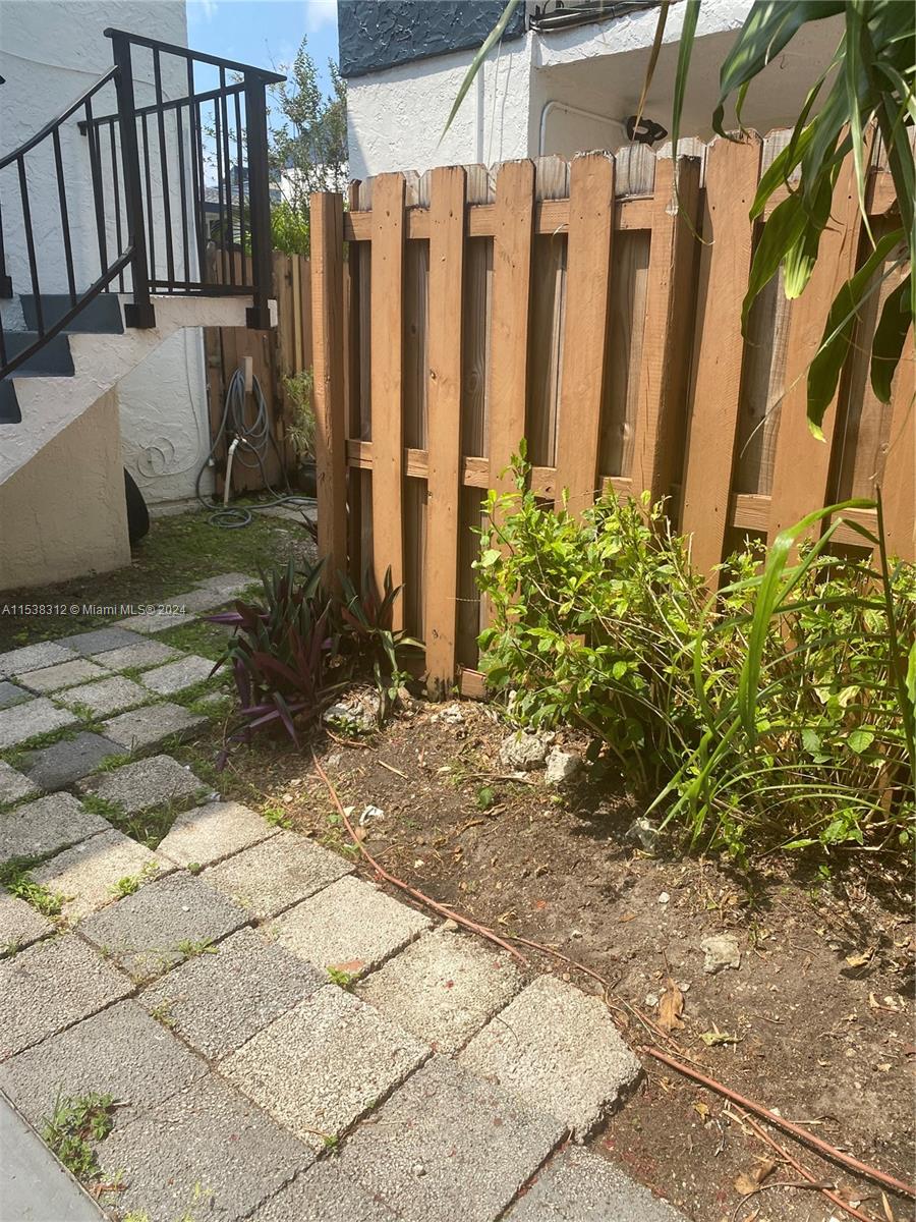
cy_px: 611
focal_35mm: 26
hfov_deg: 53.1
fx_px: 917
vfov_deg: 67.3
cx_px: 458
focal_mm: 4.25
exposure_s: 1/1701
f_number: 1.8
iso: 32
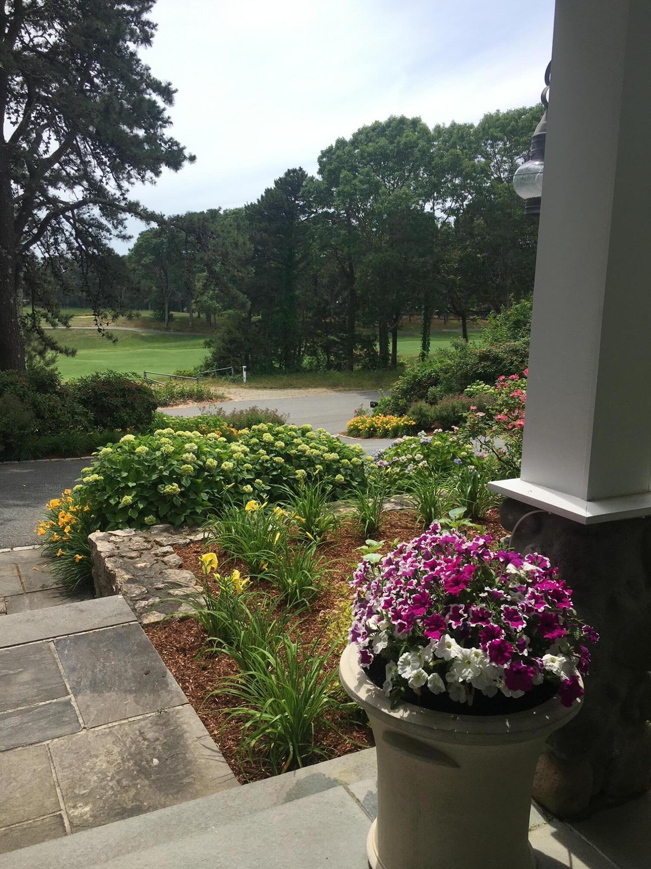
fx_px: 727
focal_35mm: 29
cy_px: 434
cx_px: 326
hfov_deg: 48.2
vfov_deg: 61.7
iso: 25
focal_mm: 4.15
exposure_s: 1/1202
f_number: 2.2
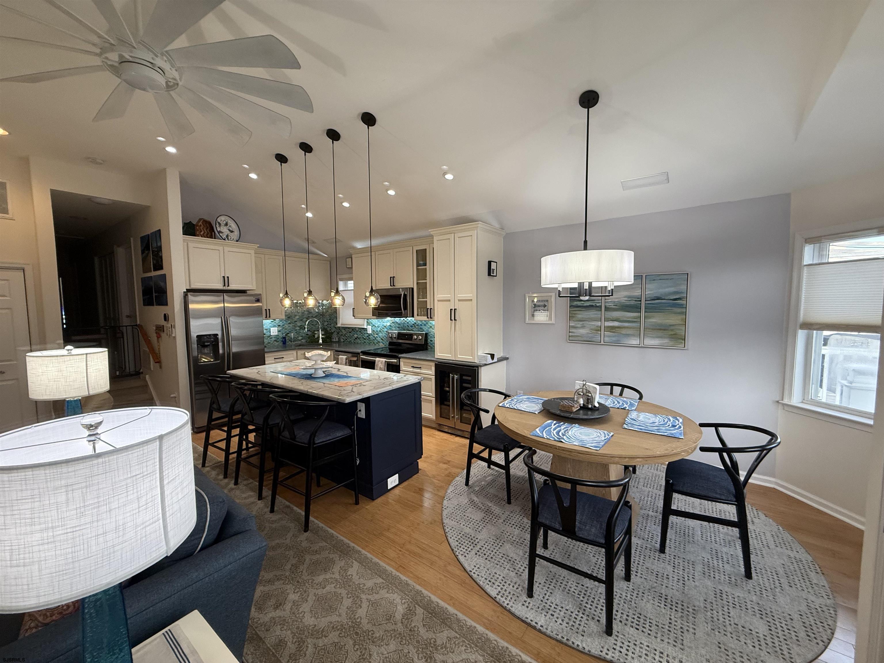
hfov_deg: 102.1
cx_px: 442
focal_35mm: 14
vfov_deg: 85.7
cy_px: 332
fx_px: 358
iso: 200
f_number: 2.2
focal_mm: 2.22
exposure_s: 1/120
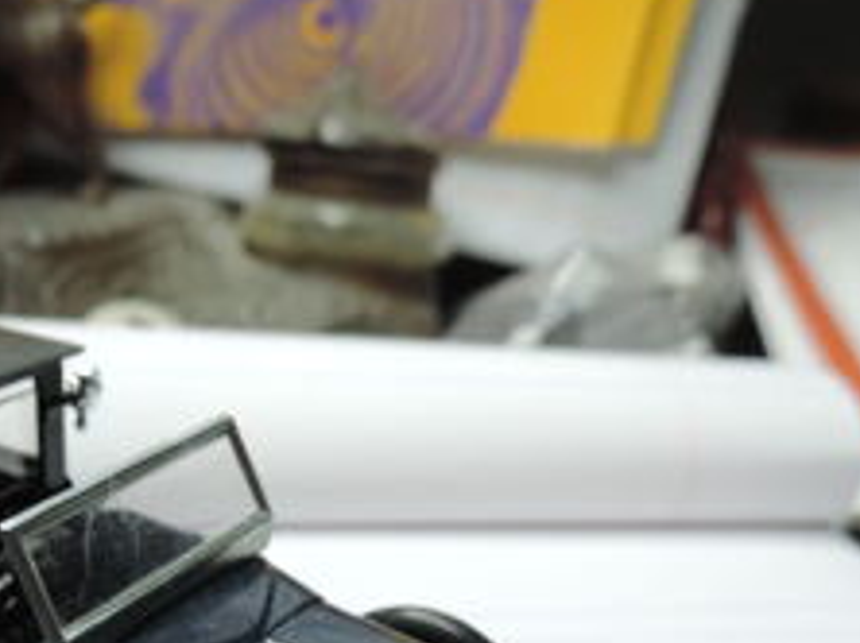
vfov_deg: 26.2
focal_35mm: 52
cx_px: 209
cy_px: 670
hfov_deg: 36.0
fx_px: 1290
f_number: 3
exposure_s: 1/30
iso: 100
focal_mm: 4.3
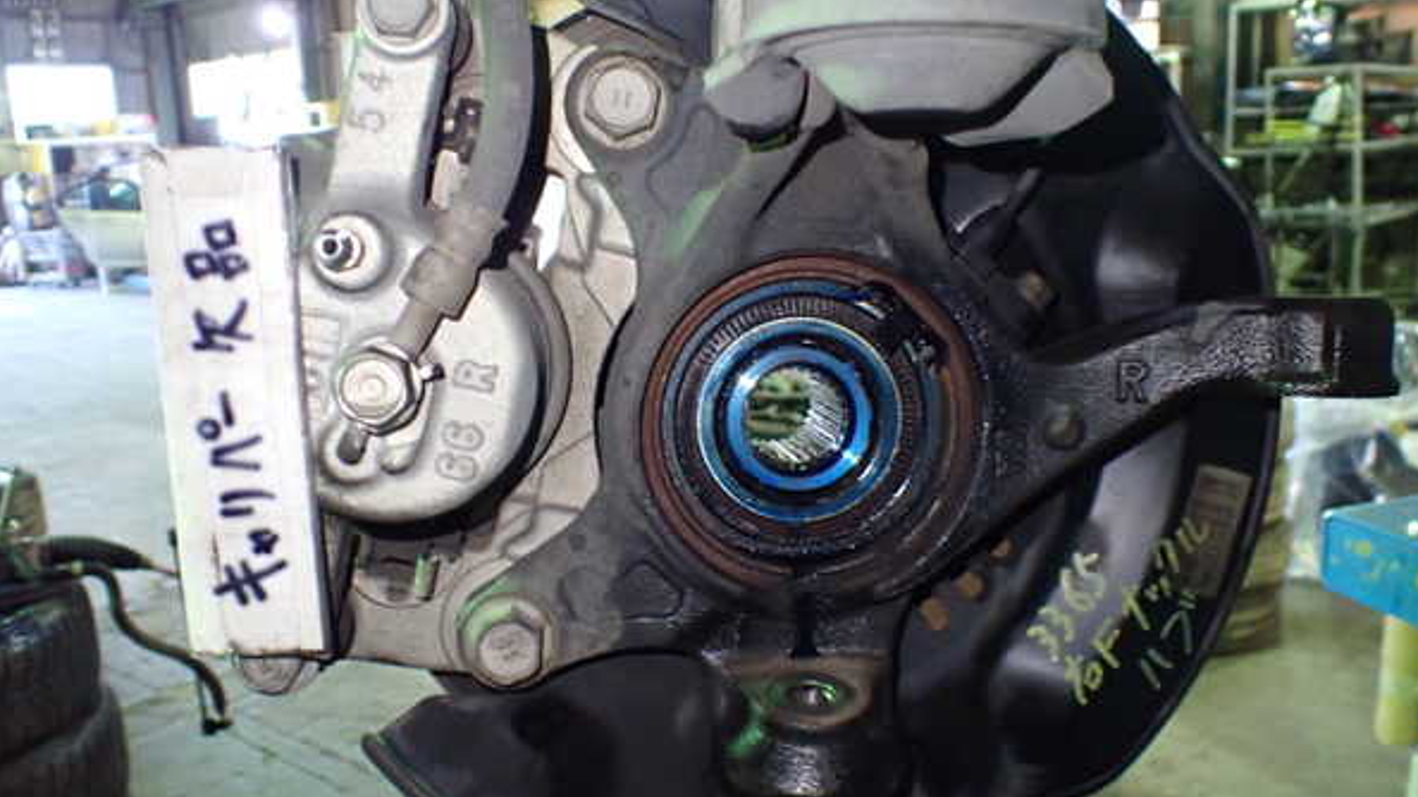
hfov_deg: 59.5
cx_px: 711
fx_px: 1241
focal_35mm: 33
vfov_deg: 35.6
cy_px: 403
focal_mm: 5.4
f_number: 2.3
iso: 800
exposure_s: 1/30
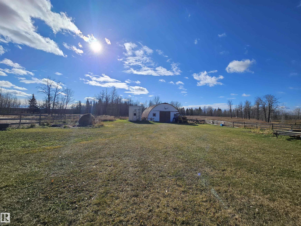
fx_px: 113
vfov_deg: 89.9
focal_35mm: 13
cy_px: 113
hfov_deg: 106.2
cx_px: 150
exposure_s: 1/4493
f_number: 2.2
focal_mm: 2.2
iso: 50
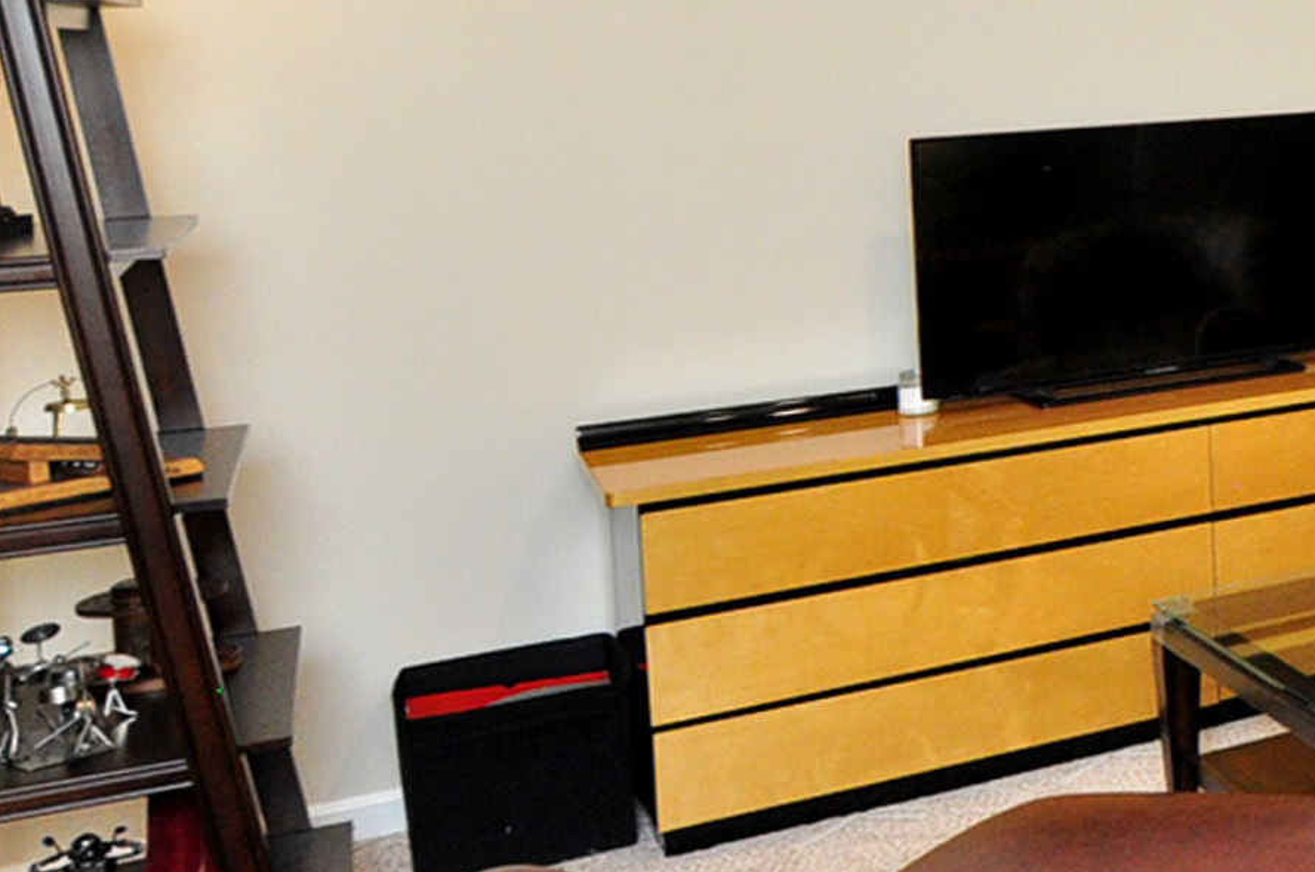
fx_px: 1787
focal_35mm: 49
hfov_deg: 28.0
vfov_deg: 27.2
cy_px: 252
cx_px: 1944
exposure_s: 1/100
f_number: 5
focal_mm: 10
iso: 1000
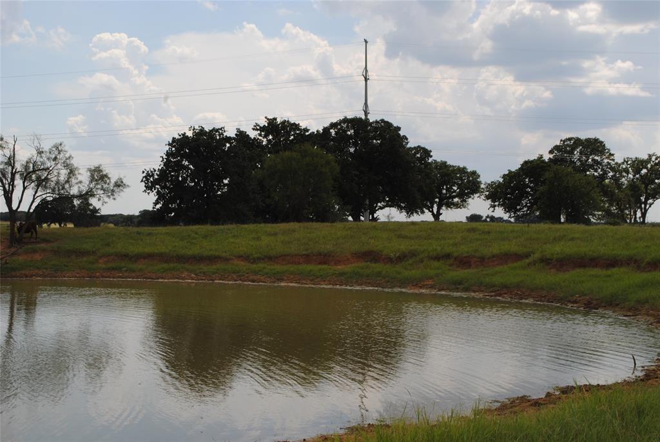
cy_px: 221
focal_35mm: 54
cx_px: 330
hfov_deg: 36.8
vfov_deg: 25.1
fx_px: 991
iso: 100
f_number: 11
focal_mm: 36
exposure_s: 1/200
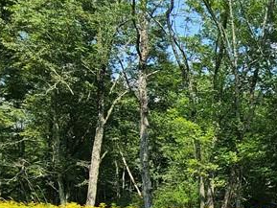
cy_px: 197
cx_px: 373
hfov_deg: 30.8
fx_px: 368
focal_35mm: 46
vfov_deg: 29.8
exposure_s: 1/832
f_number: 2.2
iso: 50
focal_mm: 2.2
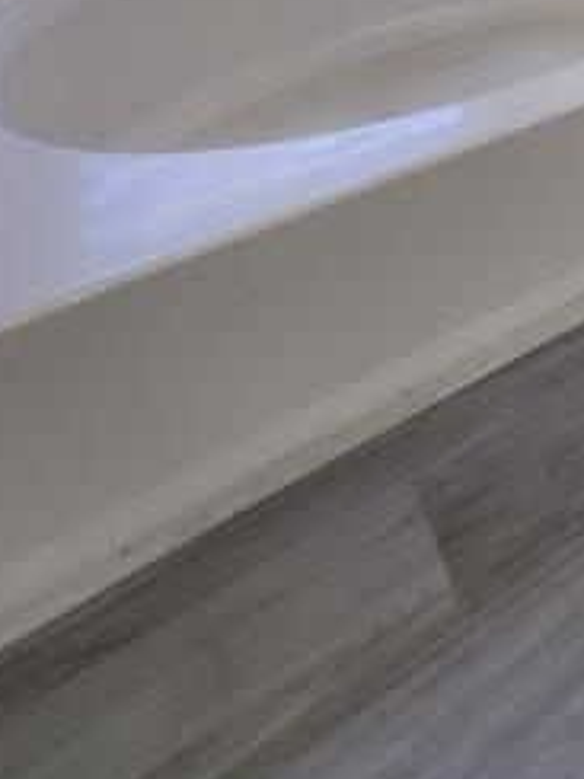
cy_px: -409
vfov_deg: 28.3
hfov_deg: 26.7
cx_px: 846
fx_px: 922
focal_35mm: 41
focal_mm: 1.74
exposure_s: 1/60
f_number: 2.2
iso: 50
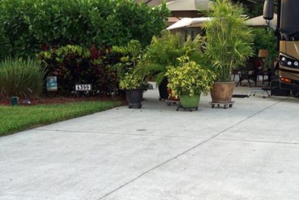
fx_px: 573
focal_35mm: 69
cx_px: 255
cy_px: 162
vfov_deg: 19.5
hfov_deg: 28.4
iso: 100
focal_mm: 29
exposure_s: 1/160
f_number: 4
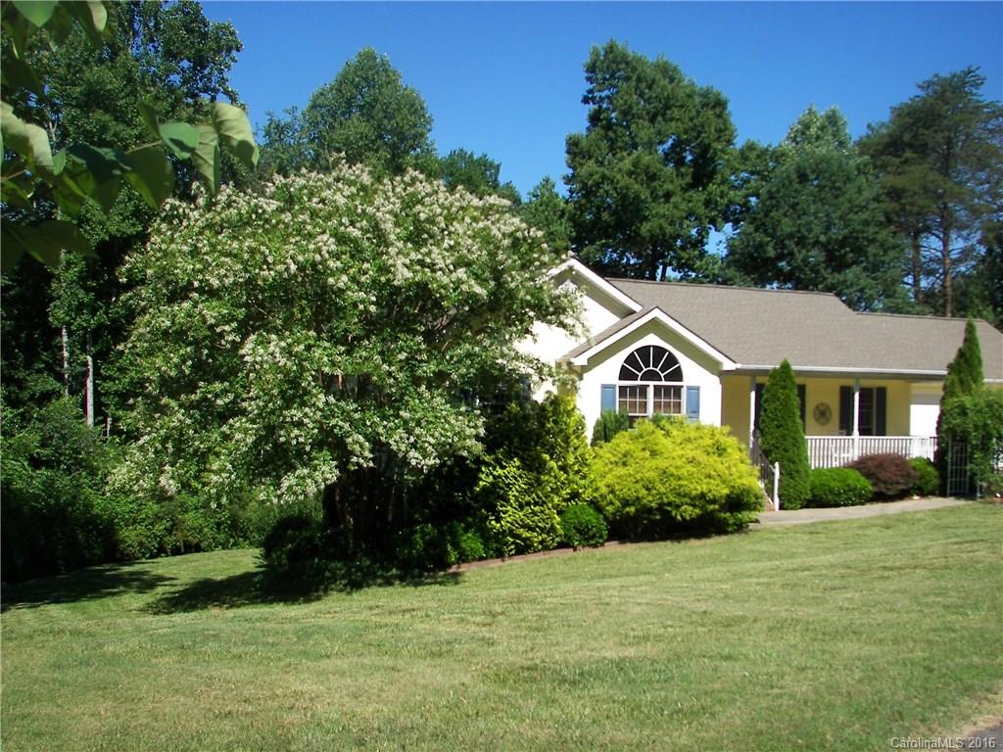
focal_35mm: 36
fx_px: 1043
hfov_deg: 51.4
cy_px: 376
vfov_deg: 39.7
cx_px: 502
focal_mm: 6
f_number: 2.8
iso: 50
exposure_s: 1/800
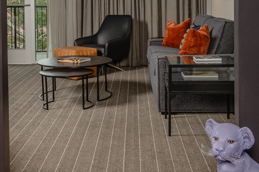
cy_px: 80
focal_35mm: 66
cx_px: 58
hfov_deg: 29.9
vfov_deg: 20.6
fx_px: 475
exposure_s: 1/125
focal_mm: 33
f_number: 8
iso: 400
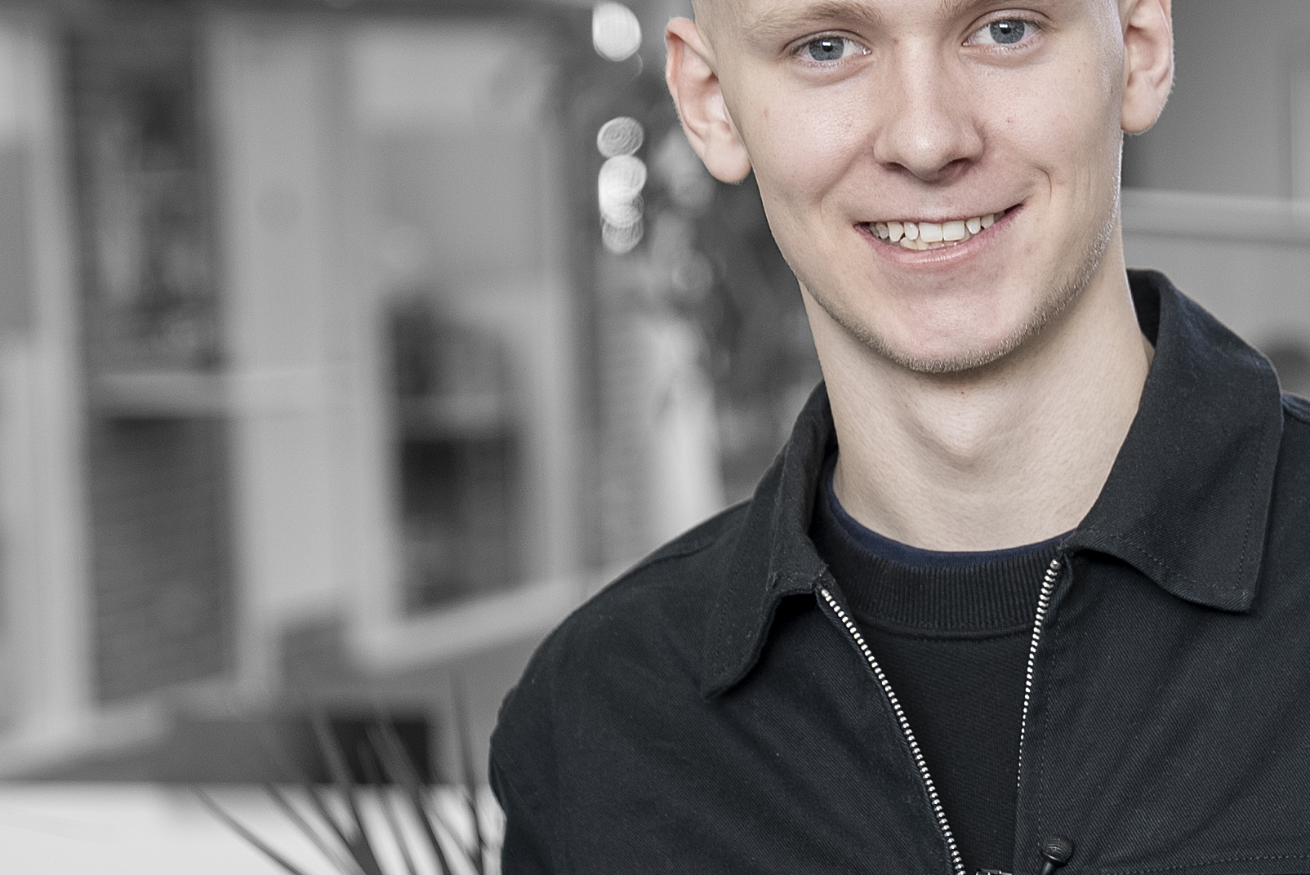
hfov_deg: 13.7
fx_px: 5389
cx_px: 1290
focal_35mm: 148
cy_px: 632
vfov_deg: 9.3
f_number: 2.8
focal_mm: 56
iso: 200
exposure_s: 1/60
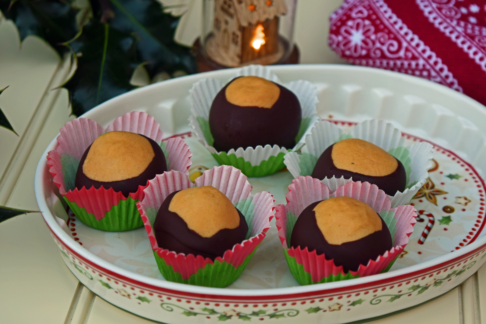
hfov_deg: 24.6
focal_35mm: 82
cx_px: 243
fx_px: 1114
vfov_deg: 16.6
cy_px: 162
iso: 400
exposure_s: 1/80
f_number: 5.6
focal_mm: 55
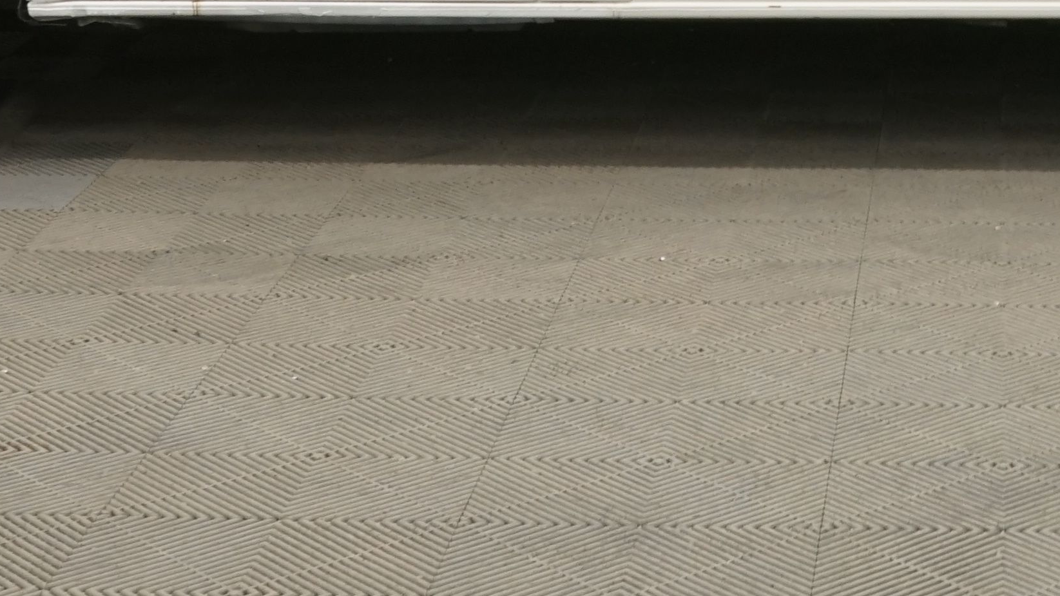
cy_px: -403
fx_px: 3007
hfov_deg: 19.7
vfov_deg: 10.7
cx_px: 925
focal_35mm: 107
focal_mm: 28
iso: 800
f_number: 22
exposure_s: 1/3
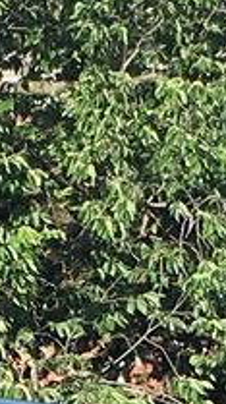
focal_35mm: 310
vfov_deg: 6.8
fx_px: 3315
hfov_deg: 3.9
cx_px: 81
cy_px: 696
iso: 25
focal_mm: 4.15
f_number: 2.2
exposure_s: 1/845
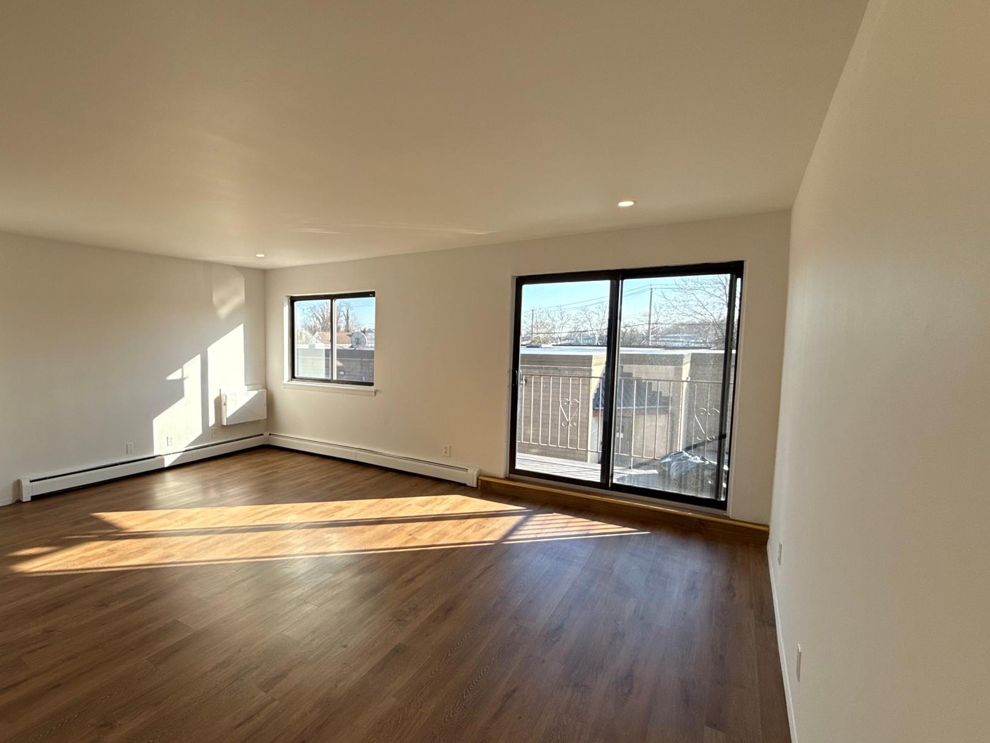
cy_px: 376
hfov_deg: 85.6
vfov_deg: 71.6
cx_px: 356
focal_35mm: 18
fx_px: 515
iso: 64
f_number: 2.2
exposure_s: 1/393
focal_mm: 2.22
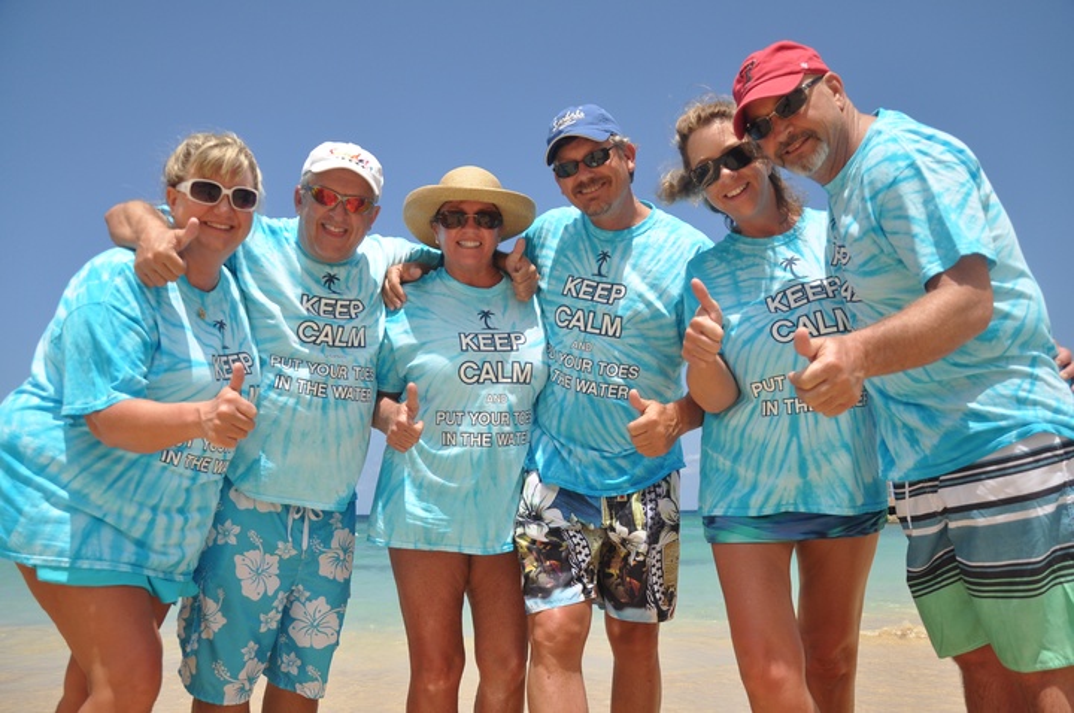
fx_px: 804
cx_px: 537
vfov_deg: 47.8
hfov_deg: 67.5
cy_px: 356
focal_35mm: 27
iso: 200
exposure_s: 1/2000
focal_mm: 18
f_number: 5
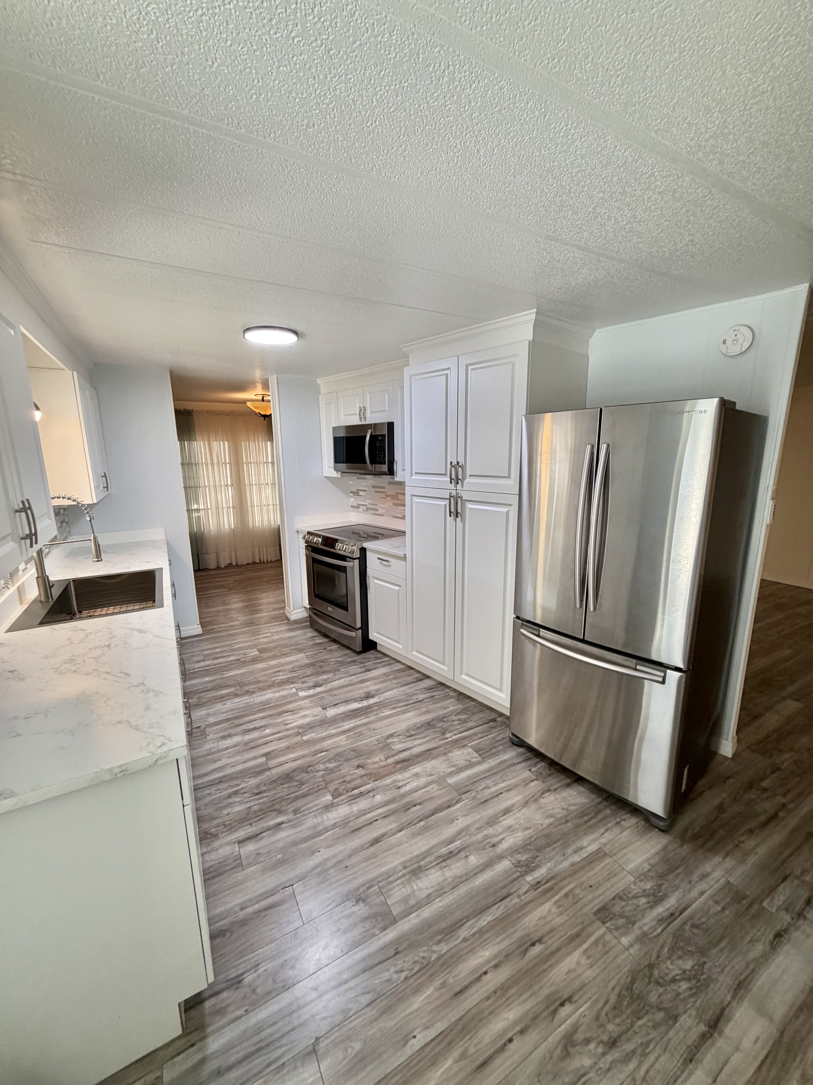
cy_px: 542
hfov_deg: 85.7
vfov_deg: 102.1
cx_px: 406
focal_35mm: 14
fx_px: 438
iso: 250
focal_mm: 2.22
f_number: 2.2
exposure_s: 1/120
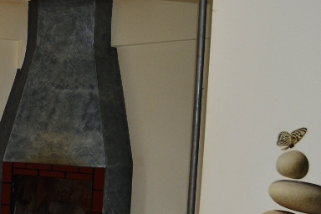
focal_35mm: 81
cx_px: -95
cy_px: 161
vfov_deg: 16.8
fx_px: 722
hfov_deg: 22.4
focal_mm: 18
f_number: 4
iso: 250
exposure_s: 1/125
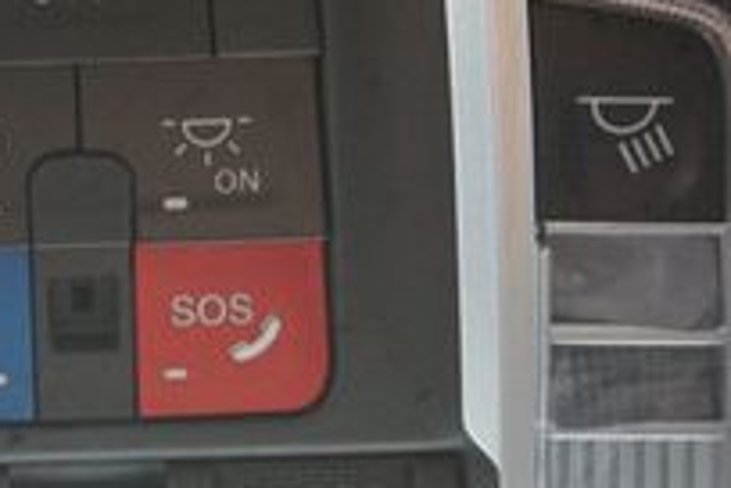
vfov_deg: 14.5
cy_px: 305
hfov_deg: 21.0
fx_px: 1909
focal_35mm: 94
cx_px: 14
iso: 1600
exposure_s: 1/60
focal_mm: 20
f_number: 4
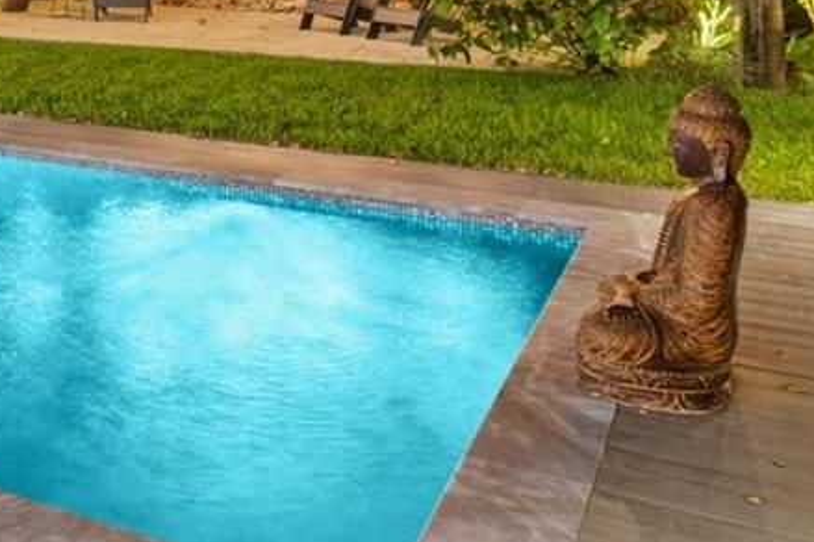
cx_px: -87
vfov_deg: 24.1
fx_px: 1152
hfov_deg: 33.7
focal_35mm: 51
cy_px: -105
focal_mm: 14
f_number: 8
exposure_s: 13
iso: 200
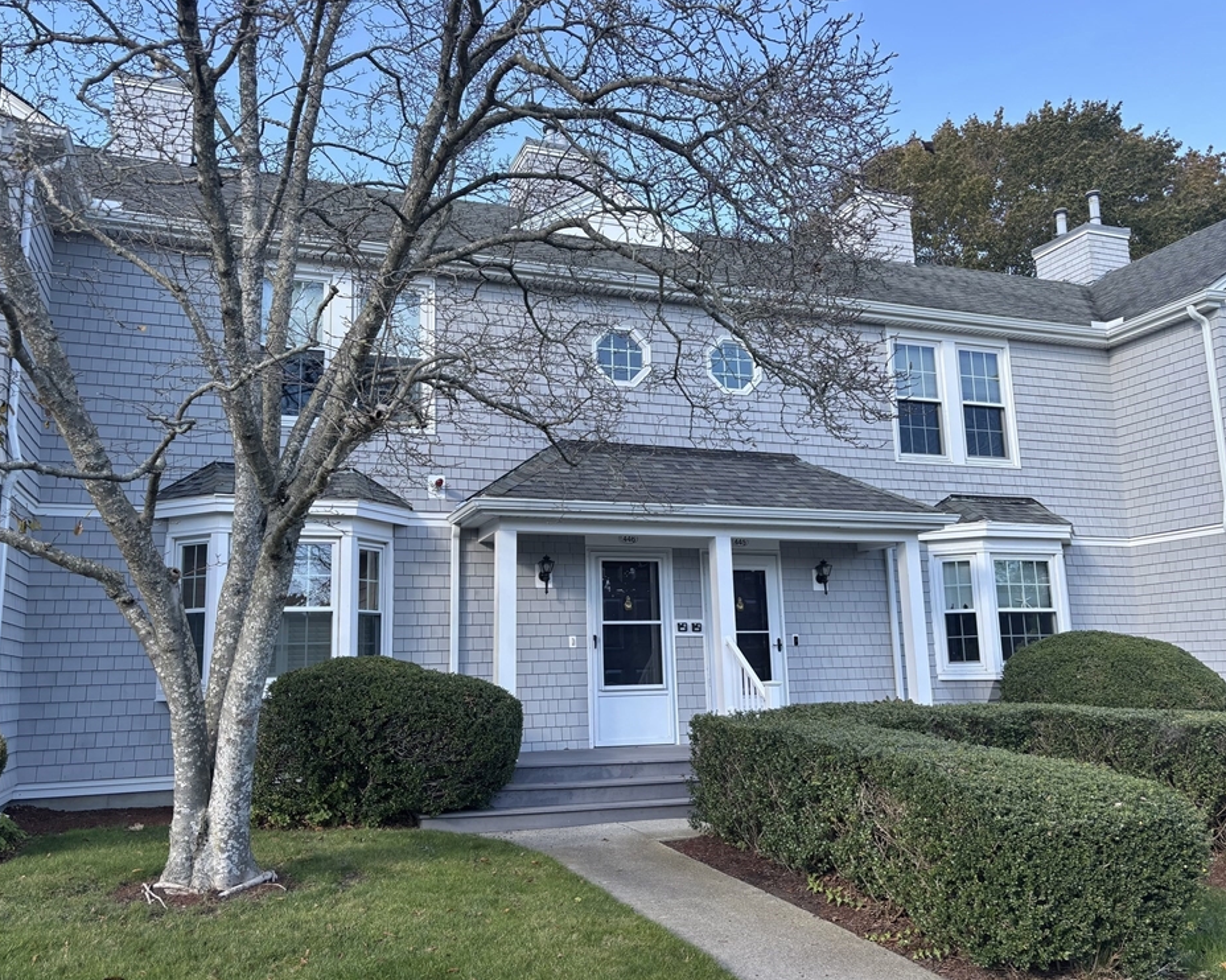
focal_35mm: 28
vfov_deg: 51.5
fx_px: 1016
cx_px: 598
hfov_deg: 62.2
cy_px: 486
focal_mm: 5.96
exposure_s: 1/626
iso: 50
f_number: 1.6
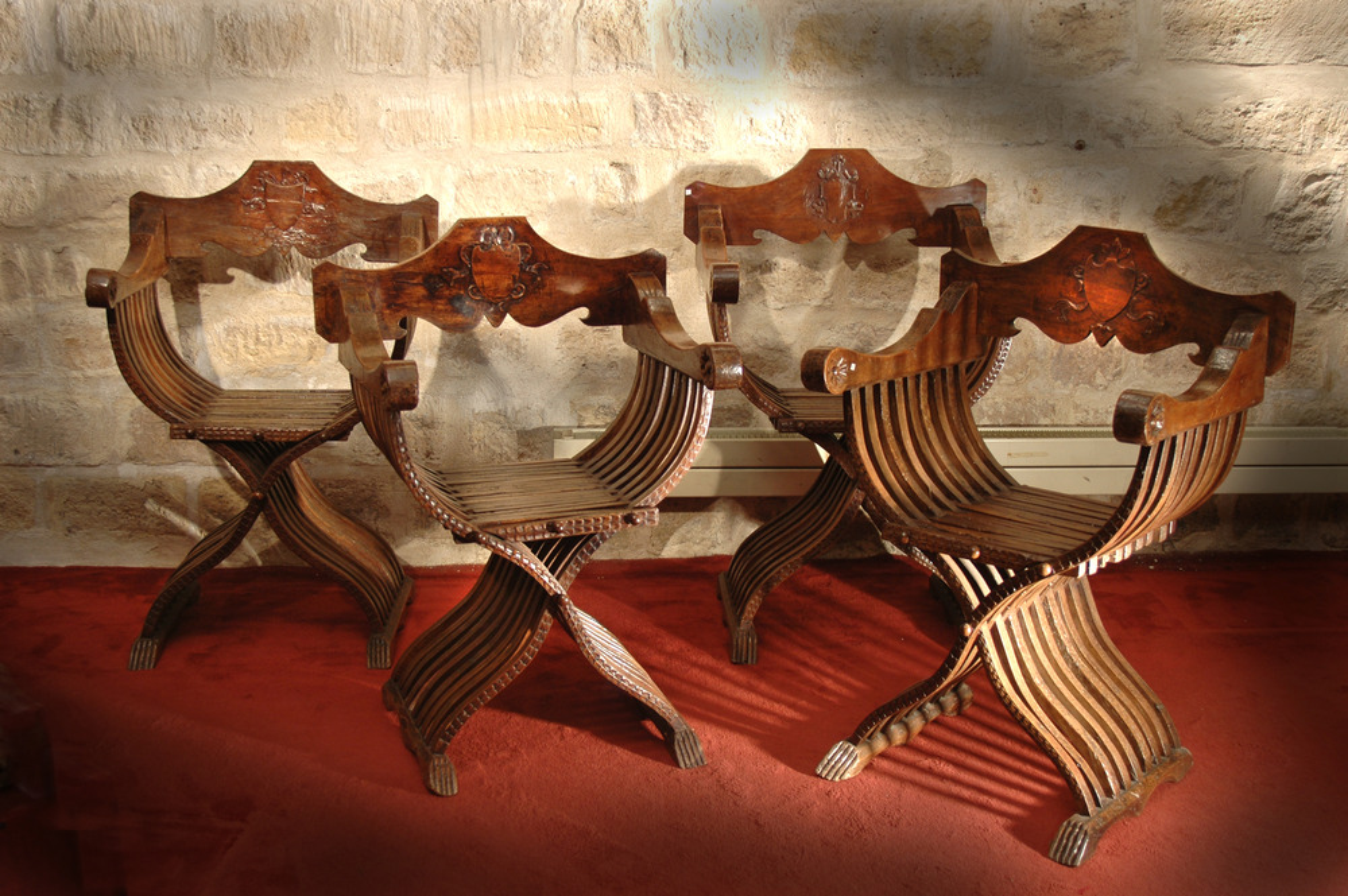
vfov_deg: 31.8
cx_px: 674
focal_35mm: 42
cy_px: 448
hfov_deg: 46.4
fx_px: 1571
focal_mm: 28
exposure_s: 1/5
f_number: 6.3
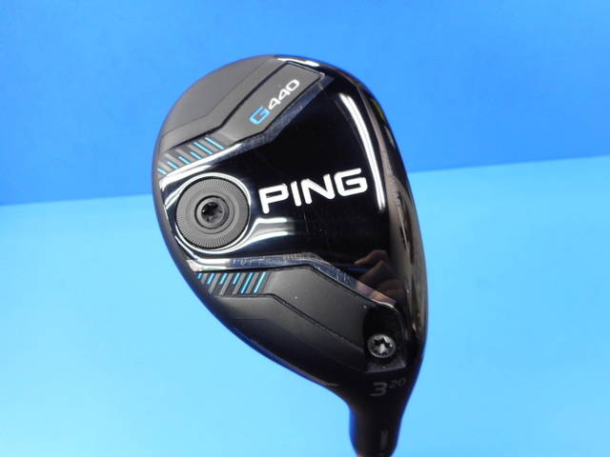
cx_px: 305
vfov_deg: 54.9
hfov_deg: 69.4
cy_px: 228
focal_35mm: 25
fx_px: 441
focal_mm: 4.5
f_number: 3.7
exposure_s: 1/30
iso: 180
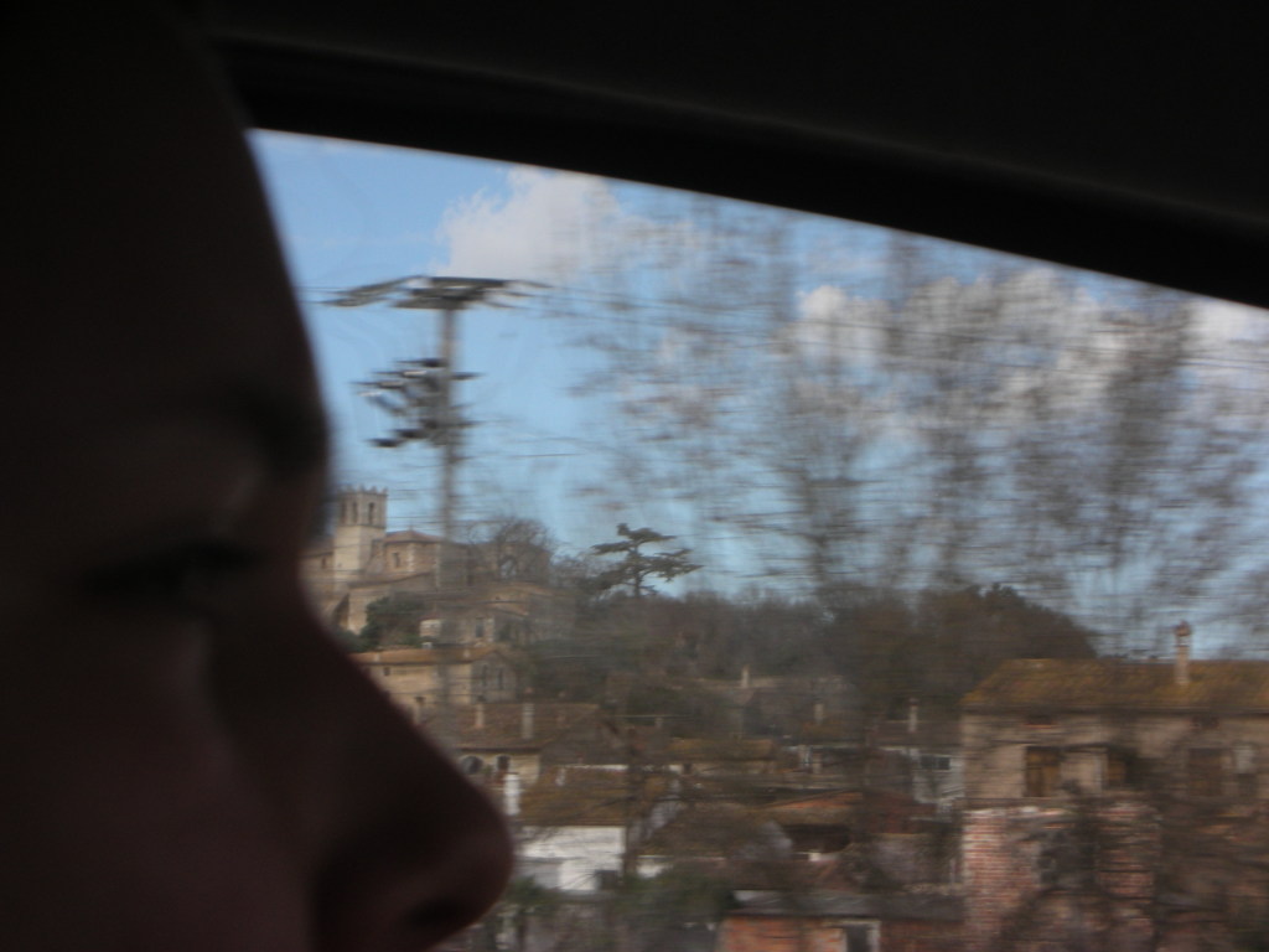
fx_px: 3849
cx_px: 634
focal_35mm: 105
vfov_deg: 14.1
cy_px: 476
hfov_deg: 18.7
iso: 50
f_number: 5.4
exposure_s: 1/173
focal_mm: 17.4
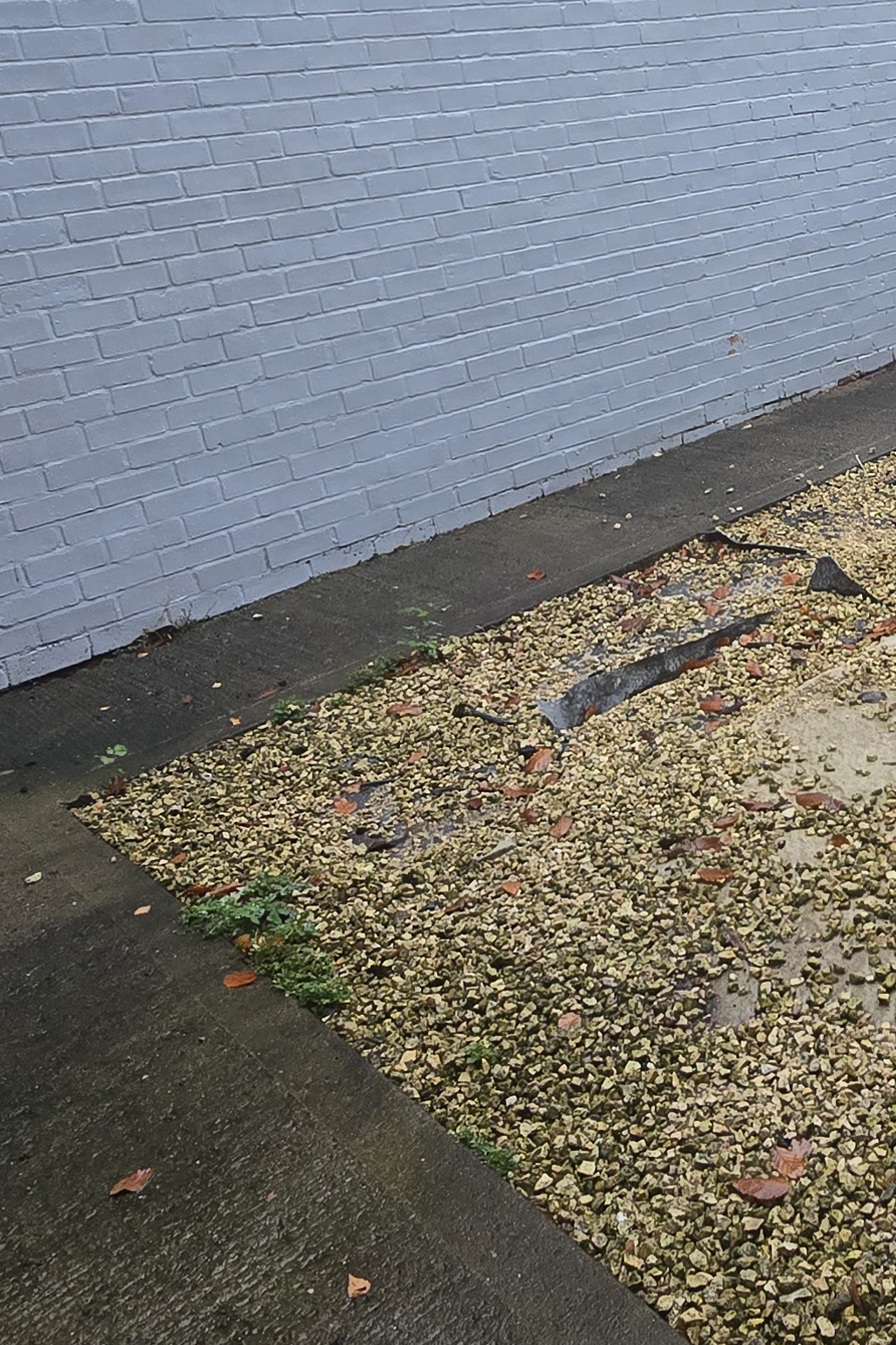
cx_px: 863
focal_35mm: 35
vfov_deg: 53.3
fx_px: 1307
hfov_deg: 34.9
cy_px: 440
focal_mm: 2.2
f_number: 2.2
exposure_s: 1/50
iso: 100
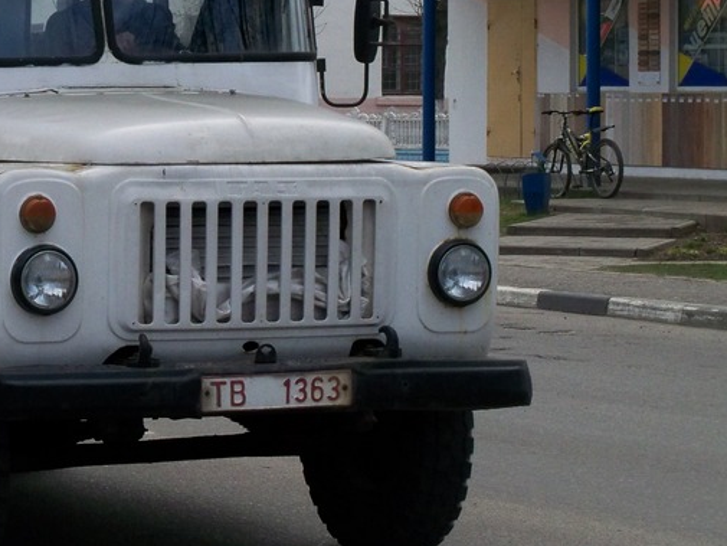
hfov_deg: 11.6
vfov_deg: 8.8
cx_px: -22
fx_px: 3550
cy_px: 78
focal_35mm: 169
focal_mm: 14.2
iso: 200
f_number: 4.1
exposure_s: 1/800
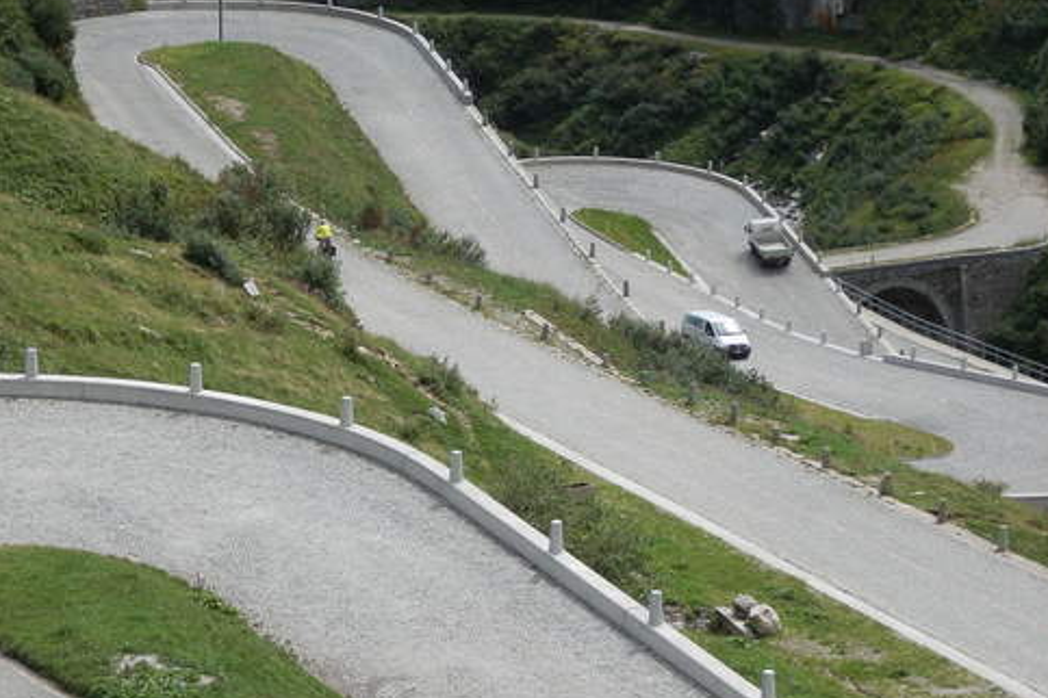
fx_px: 3930
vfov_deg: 10.2
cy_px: 335
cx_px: 477
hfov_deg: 15.2
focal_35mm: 135
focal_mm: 20.9
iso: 80
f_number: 5.2
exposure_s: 1/320
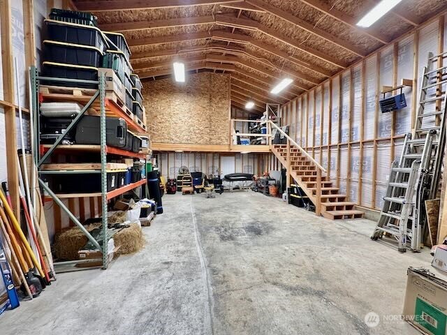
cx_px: 224
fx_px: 181
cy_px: 168
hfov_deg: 102.1
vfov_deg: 85.7
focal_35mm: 14
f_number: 2.2
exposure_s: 1/120
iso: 160
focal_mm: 2.22
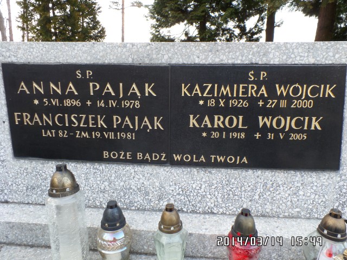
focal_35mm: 23
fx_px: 231
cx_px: 174
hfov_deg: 73.9
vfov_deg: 58.9
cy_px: 130
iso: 100
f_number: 3.5
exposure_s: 1/60
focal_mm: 4.1
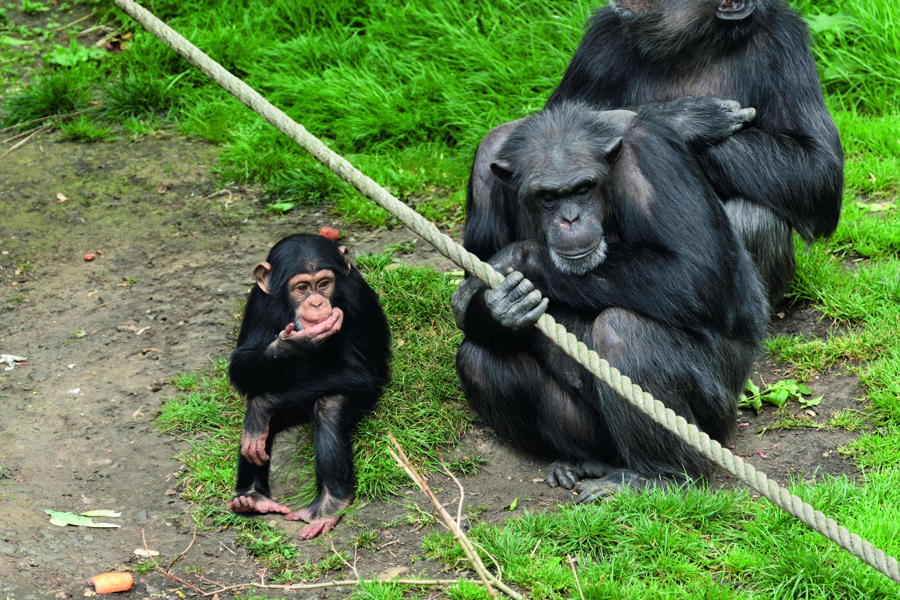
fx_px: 7124
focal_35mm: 285
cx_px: 450
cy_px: 300
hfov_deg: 7.2
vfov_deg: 4.8
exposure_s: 1/320
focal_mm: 190
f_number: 4
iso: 500
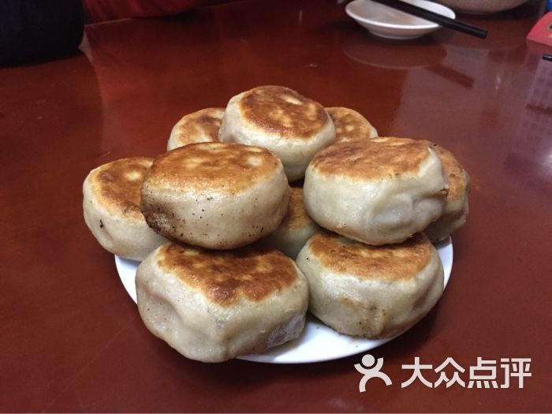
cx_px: 276
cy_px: 207
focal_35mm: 29
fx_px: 462
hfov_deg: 61.7
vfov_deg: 48.2
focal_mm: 4.15
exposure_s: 1/15
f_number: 2.2
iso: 250
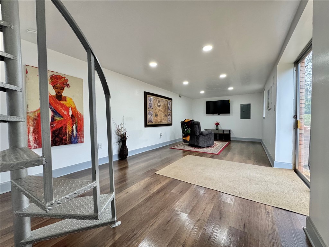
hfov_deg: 102.1
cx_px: 164
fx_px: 133
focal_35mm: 14
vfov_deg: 85.7
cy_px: 124
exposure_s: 1/120
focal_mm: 2.22
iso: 200
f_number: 2.2
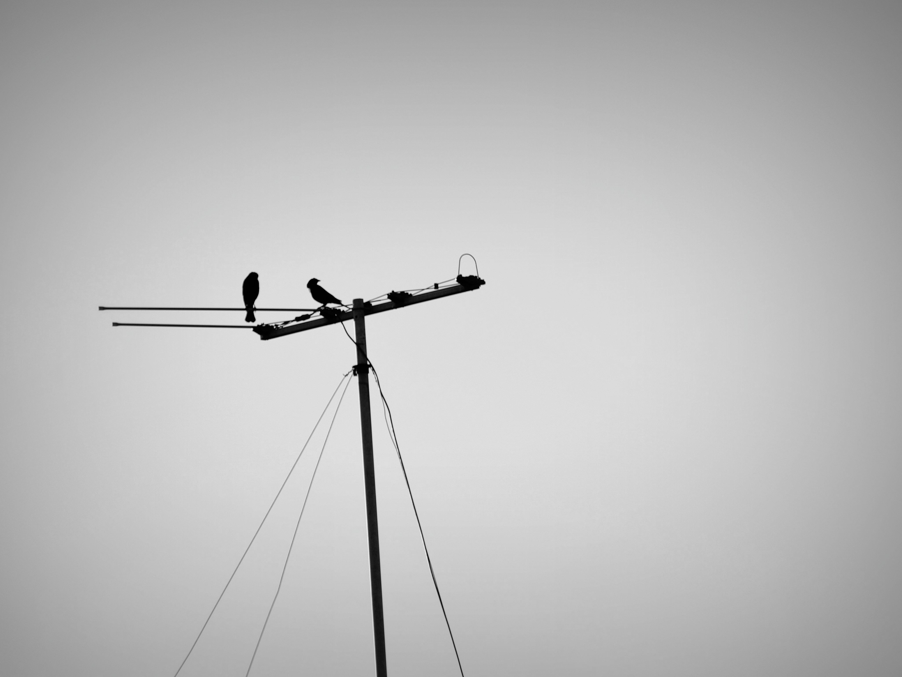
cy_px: 339
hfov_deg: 6.1
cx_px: 444
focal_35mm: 325
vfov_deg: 4.6
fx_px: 8468
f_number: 10
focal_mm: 200
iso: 100
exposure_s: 1/100
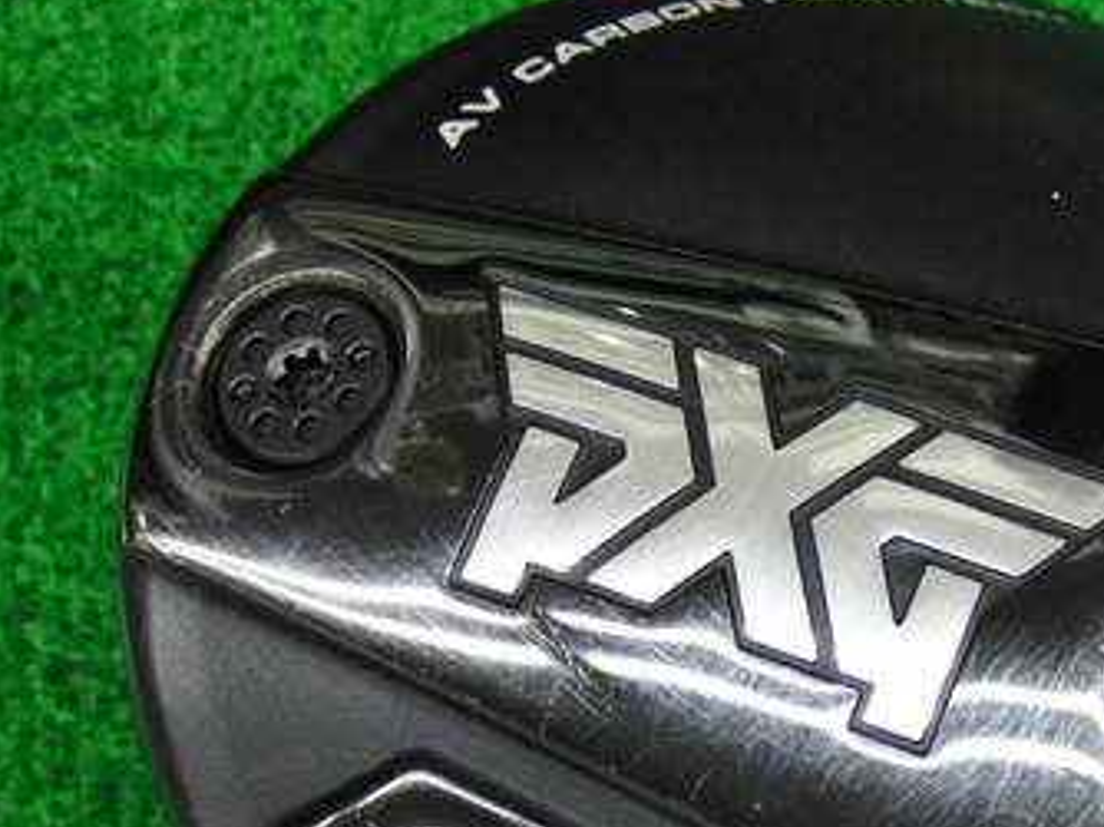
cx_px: 892
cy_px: 748
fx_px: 2263
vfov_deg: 20.3
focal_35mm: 71
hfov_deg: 26.9
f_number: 3.6
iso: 400
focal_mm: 6.42
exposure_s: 1/50
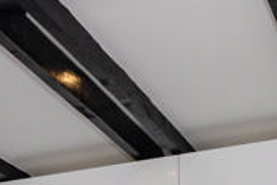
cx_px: 191
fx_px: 731
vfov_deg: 11.7
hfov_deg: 21.4
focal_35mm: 95
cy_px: 448
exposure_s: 1/60
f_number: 7.1
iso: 400
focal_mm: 14
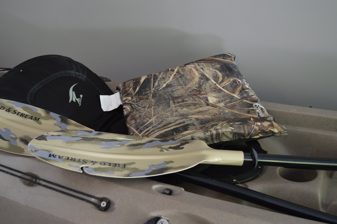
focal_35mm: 39
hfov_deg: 49.6
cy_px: 112
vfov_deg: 34.1
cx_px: 168
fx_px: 365
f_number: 4
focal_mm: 26
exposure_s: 1/60
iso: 800
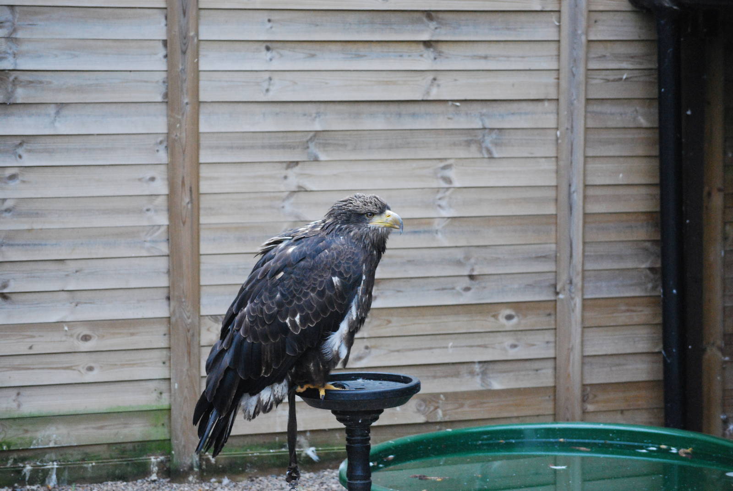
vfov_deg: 12.7
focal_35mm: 108
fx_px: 2202
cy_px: 246
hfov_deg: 18.9
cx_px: 366
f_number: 4.2
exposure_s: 1/250
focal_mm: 72
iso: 1600
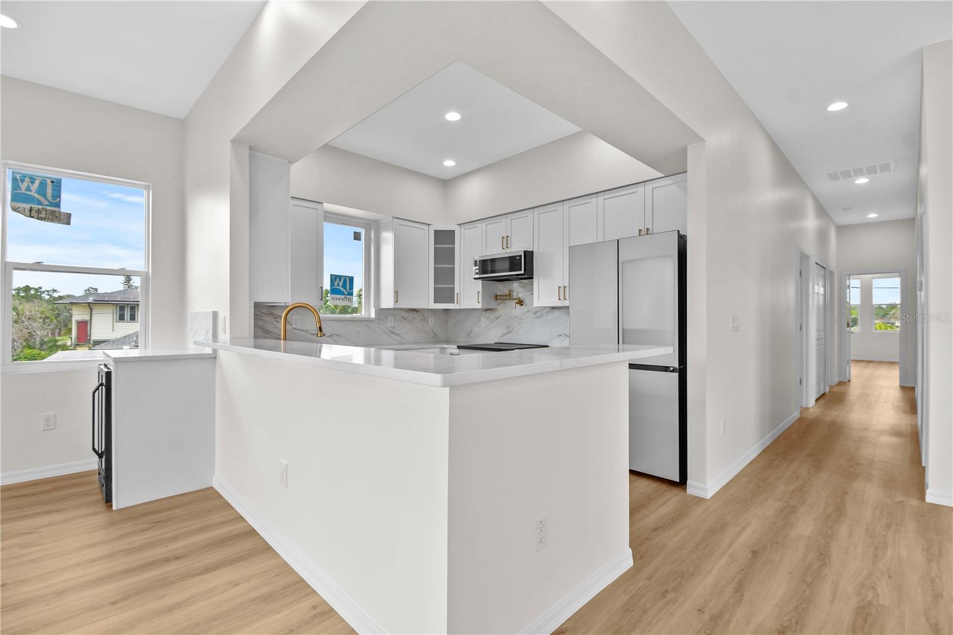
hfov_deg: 100.4
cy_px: 318
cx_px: 476
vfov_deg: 77.3
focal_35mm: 15
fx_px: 397
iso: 100
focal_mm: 10
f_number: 7.1
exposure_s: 1/15
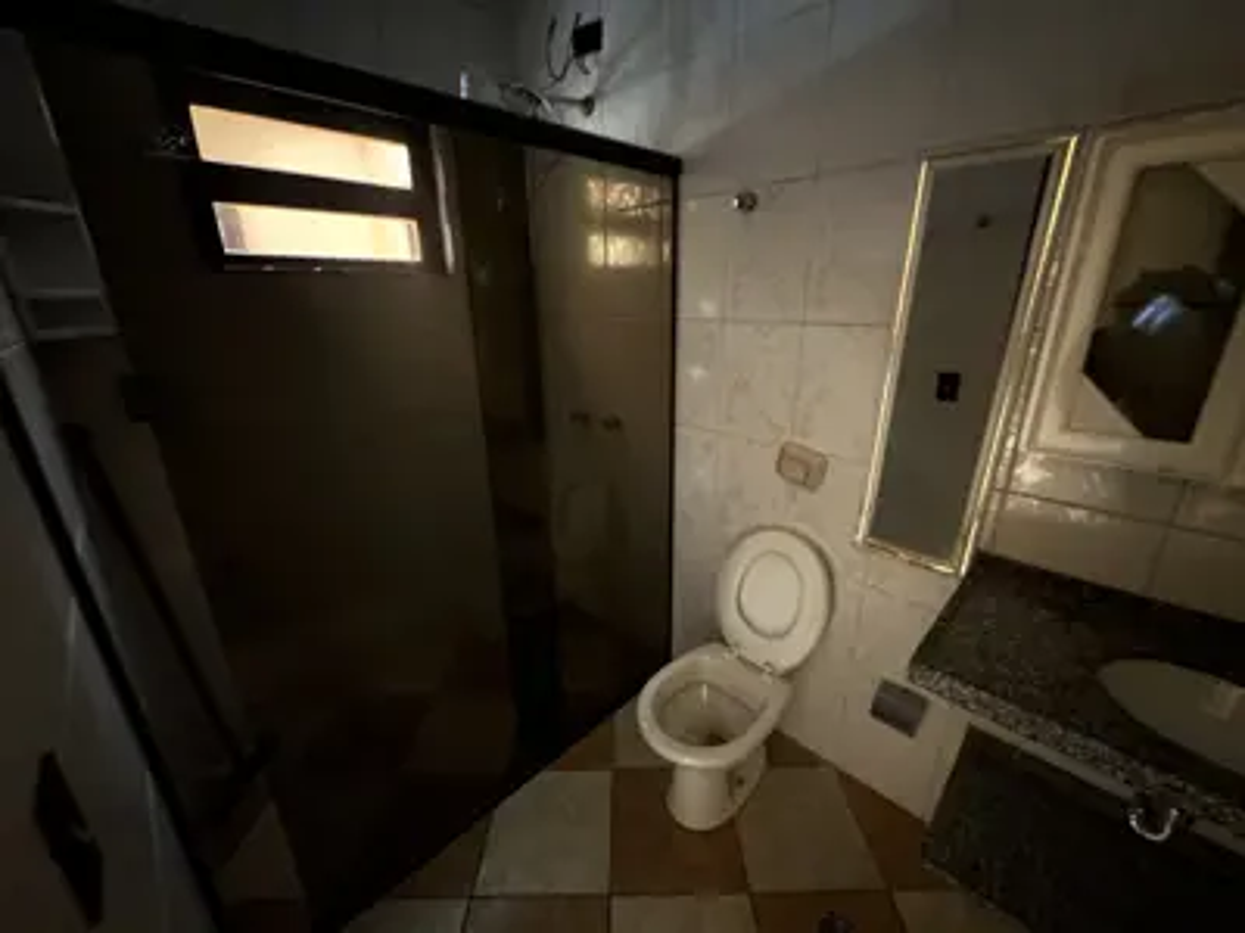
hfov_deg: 102.1
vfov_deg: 85.7
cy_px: 466
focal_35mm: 14
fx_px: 504
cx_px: 622
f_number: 2.2
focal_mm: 2.22
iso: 800
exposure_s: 1/2
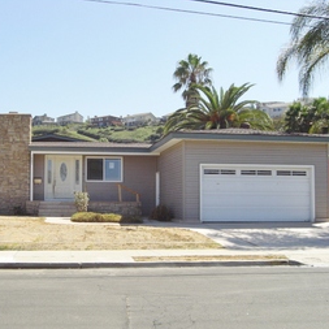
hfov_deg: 36.6
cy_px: 168
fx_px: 495
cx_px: 122
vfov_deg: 36.8
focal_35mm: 46
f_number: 8
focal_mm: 6.2
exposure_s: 1/125
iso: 64
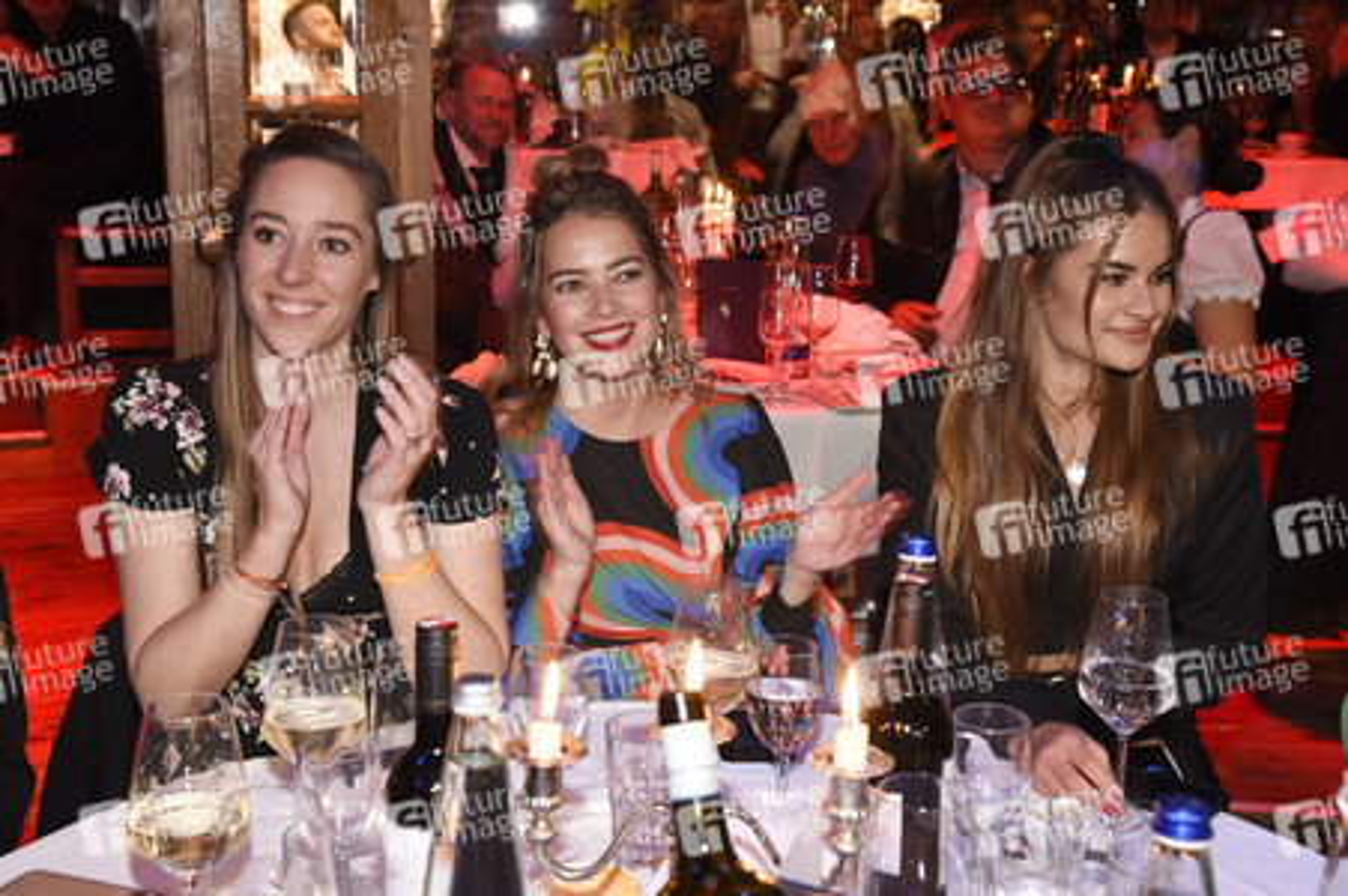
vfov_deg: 29.2
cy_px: 448
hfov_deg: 42.8
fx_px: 1721
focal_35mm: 46
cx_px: 674
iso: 2000
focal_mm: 46
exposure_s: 1/40
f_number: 6.3
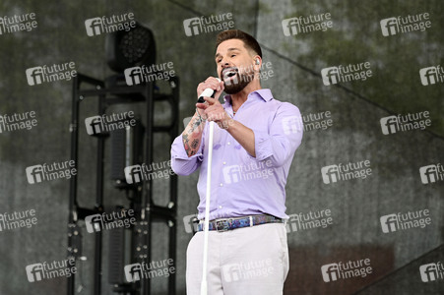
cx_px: 222
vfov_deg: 11.4
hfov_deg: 17.1
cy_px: 148
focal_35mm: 120
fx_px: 1479
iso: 110
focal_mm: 120
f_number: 2.8
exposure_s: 1/320
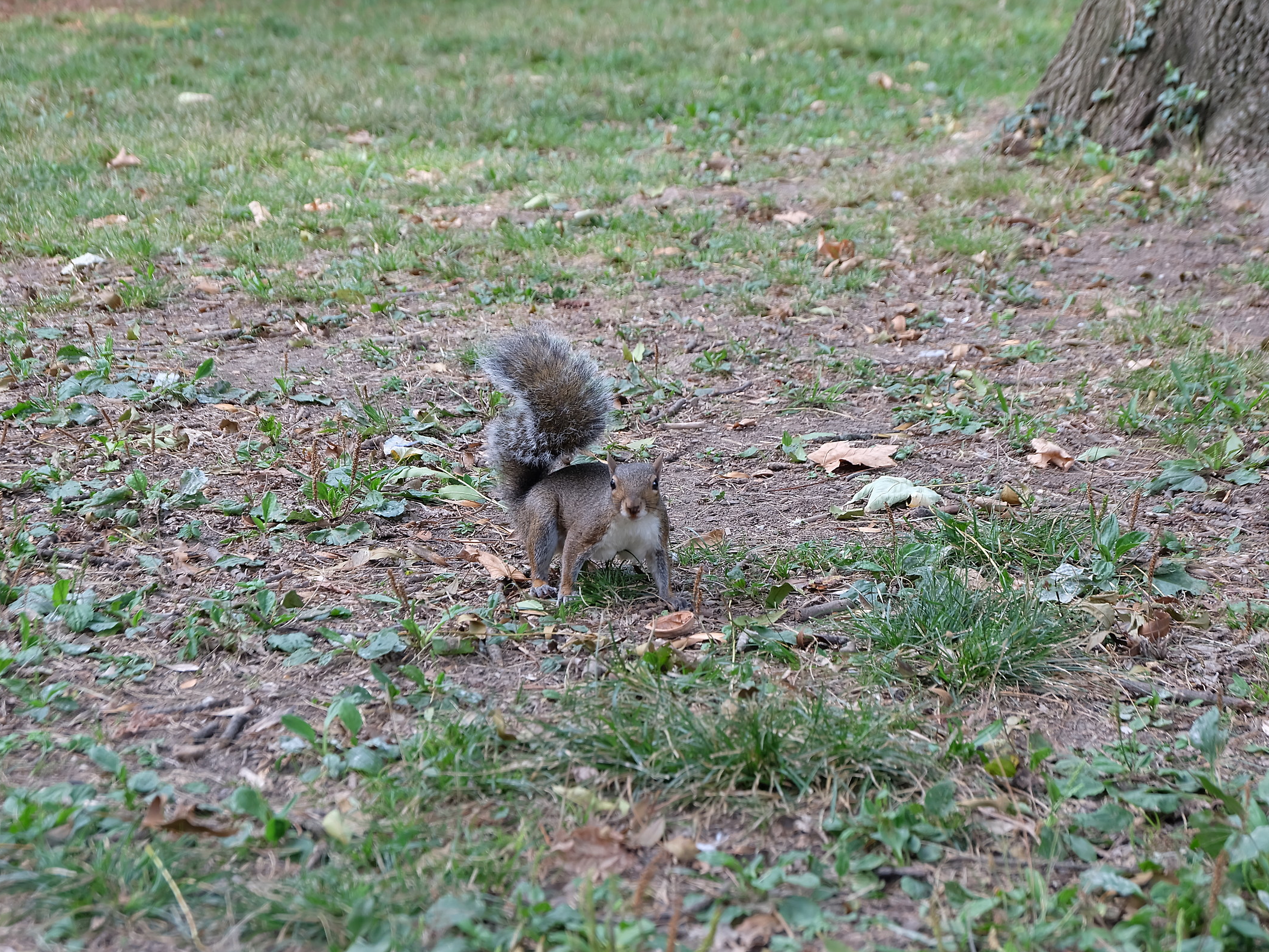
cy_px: 477
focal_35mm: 82
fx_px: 3006
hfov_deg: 23.8
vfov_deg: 18.0
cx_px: 657
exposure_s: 1/40
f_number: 7.1
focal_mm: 50
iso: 320
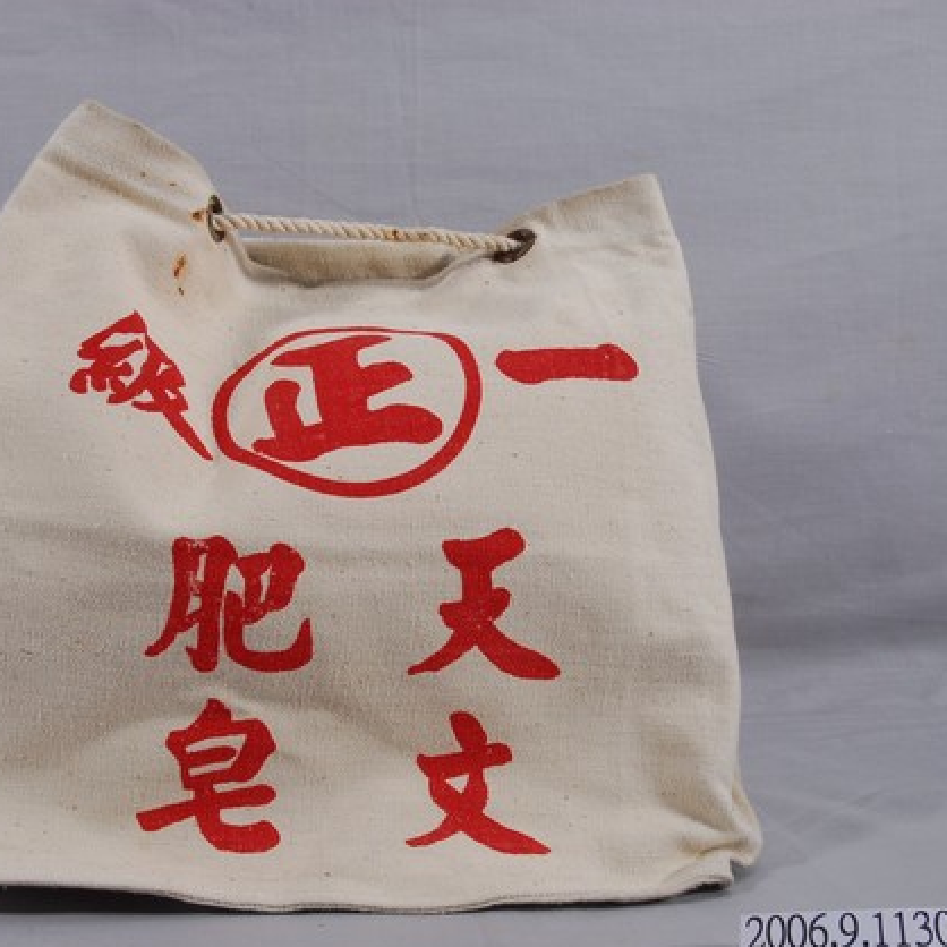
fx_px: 1331
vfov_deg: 39.2
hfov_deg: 38.6
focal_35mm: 43
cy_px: 484
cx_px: 297
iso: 100
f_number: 18
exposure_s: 1/60
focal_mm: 22
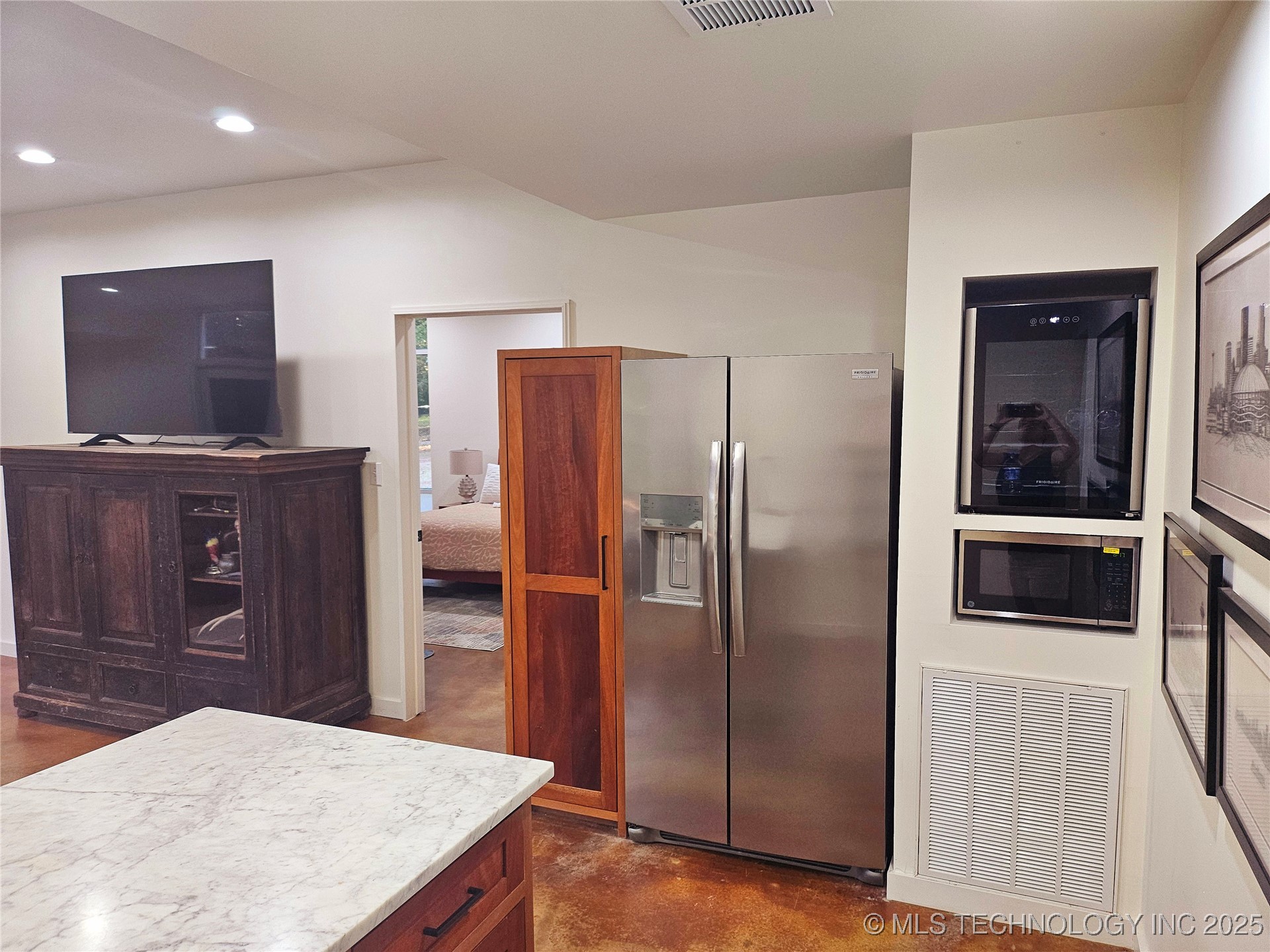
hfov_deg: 71.6
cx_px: 635
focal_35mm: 24
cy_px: 476
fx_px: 881
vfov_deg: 56.8
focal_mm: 5
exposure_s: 1/120
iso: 250
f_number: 1.8
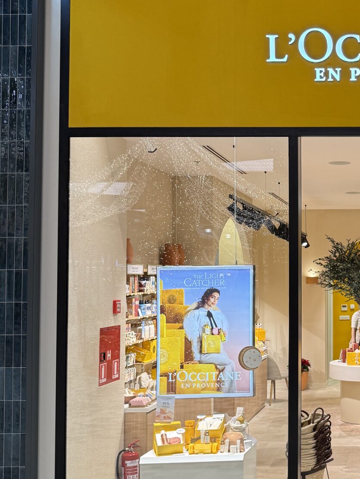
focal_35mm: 55
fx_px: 763
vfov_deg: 34.9
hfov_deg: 24.8
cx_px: 393
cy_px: 242
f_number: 1.78
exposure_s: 1/100
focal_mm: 6.76
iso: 100
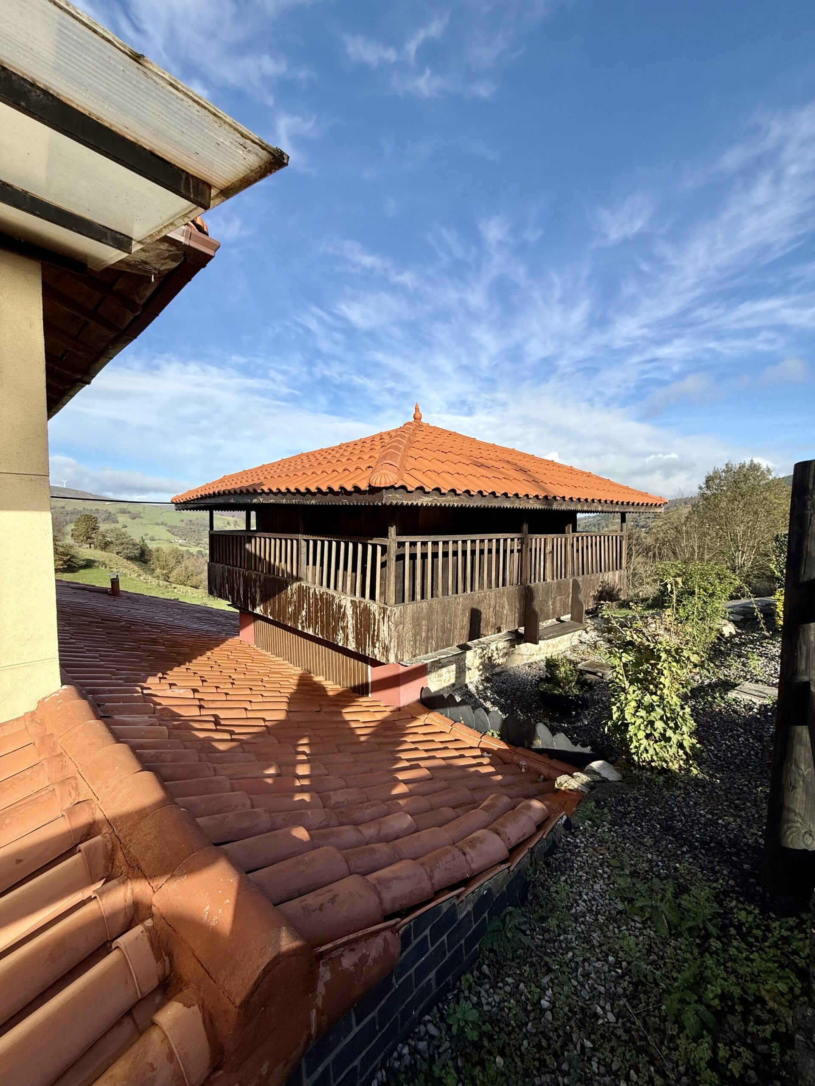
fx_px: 439
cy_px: 543
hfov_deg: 85.7
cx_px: 408
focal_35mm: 14
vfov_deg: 102.1
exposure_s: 1/1572
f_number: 2.2
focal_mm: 2.22
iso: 50
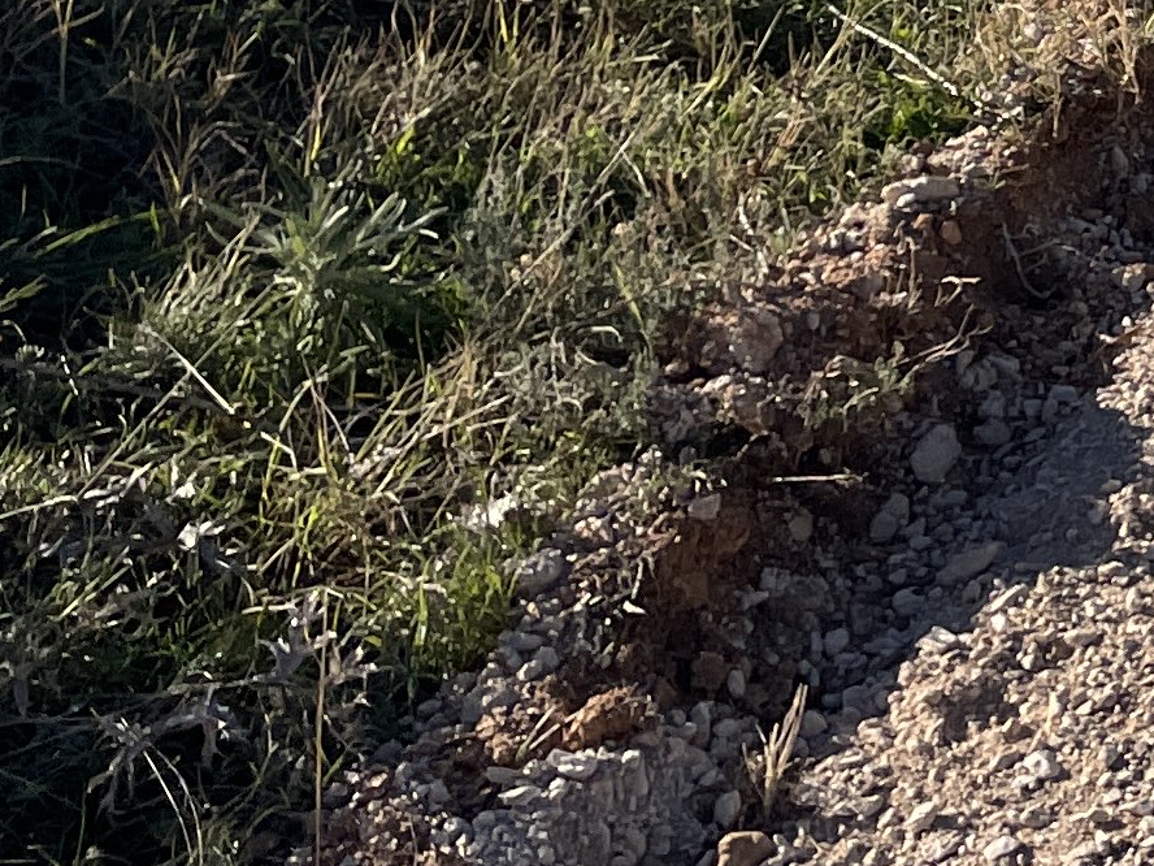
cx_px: 2251
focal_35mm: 118
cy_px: -1065
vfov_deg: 11.0
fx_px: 3934
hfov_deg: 14.2
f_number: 1.6
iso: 32
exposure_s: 1/3861
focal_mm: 4.2
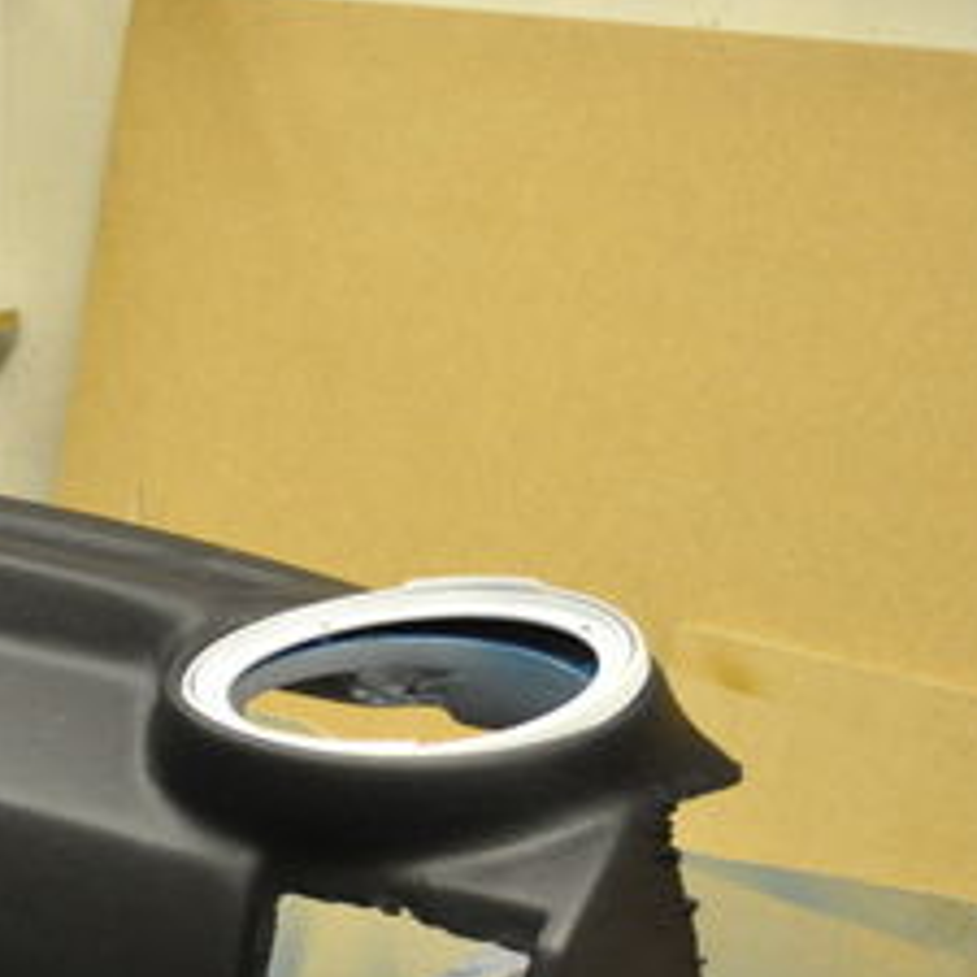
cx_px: -143
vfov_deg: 18.3
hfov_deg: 17.7
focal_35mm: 94
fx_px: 3002
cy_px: 775
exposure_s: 1/60
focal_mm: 26
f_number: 4.2
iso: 1600
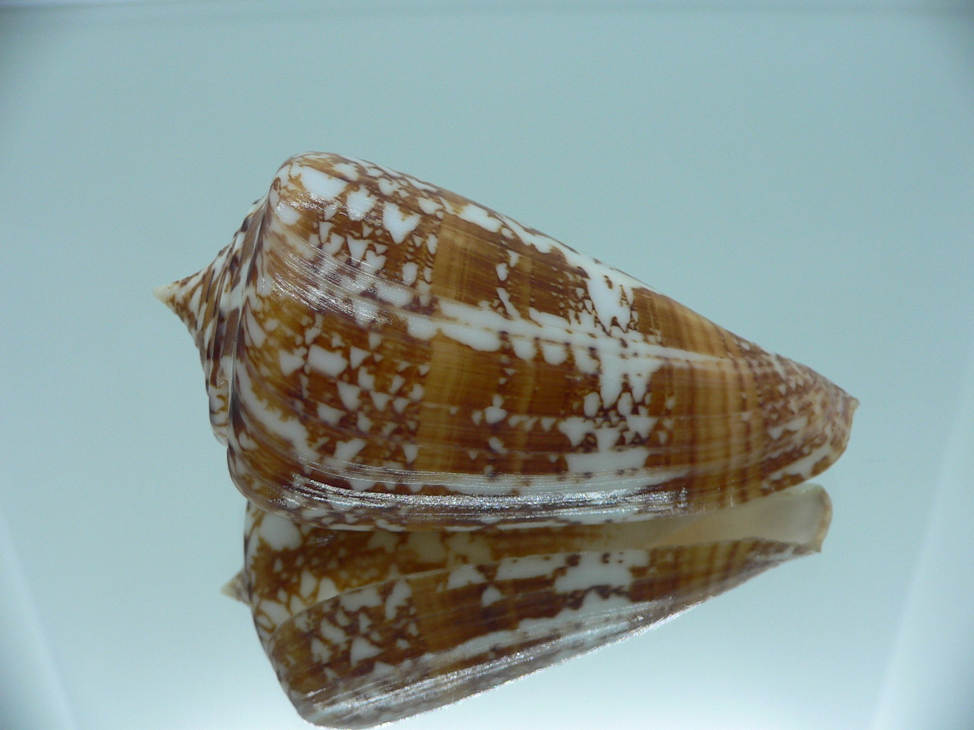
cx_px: 487
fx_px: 985
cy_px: 365
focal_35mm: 35
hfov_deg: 52.6
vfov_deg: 40.7
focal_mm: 4.6
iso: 80
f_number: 2.8
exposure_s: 1/60
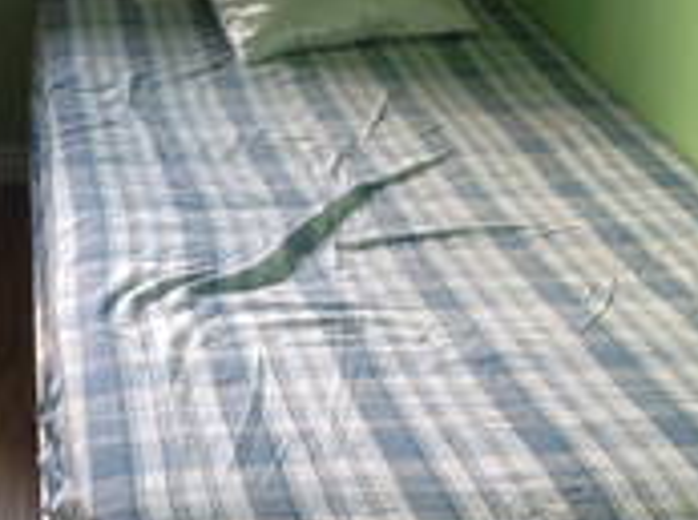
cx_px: 113
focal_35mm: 73
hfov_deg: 26.1
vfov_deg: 20.0
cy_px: 149
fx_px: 1469
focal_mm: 4.28
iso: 50
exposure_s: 1/24
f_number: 2.4
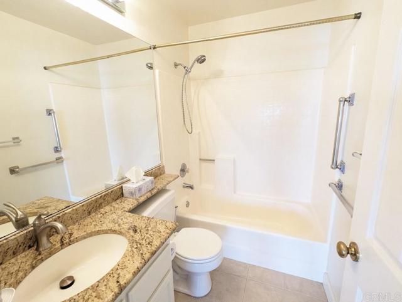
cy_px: 151
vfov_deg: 78.3
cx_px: 201
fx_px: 186
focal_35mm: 16
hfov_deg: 94.4
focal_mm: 2.35
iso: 567
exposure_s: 1/120
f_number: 2.2
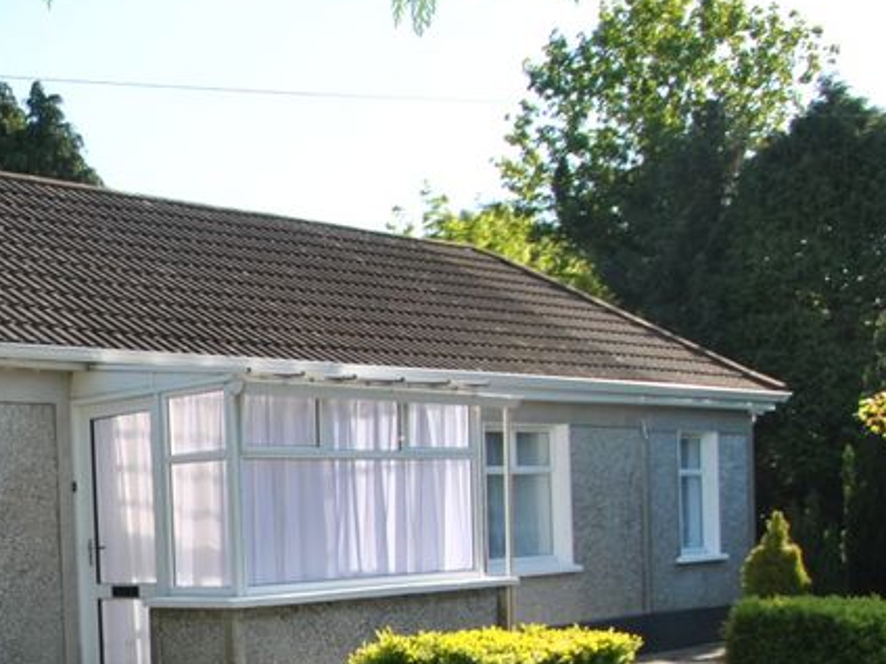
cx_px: -111
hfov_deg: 33.4
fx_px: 1254
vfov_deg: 29.0
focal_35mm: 49
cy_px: 539
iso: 100
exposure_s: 1/200
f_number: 6.3
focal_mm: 10
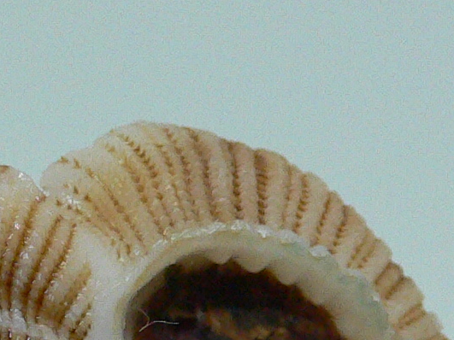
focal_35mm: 133
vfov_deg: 10.9
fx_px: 1744
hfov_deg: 14.7
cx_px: 51
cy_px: 447
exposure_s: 1/50
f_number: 2.8
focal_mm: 4.6
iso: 200
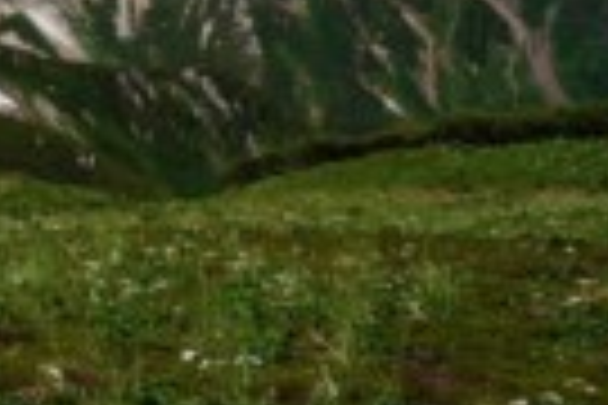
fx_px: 1351
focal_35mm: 80
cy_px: -32
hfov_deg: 22.6
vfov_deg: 16.6
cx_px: -189
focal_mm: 16
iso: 100
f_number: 11
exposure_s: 1/80
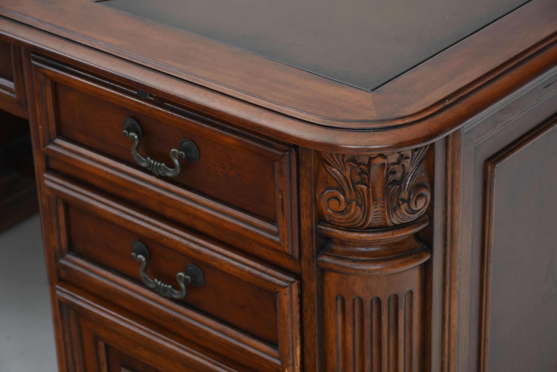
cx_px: 278
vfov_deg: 13.1
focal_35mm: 105
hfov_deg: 19.4
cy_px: 186
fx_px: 1626
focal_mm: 70
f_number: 8
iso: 200
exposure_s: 1/160
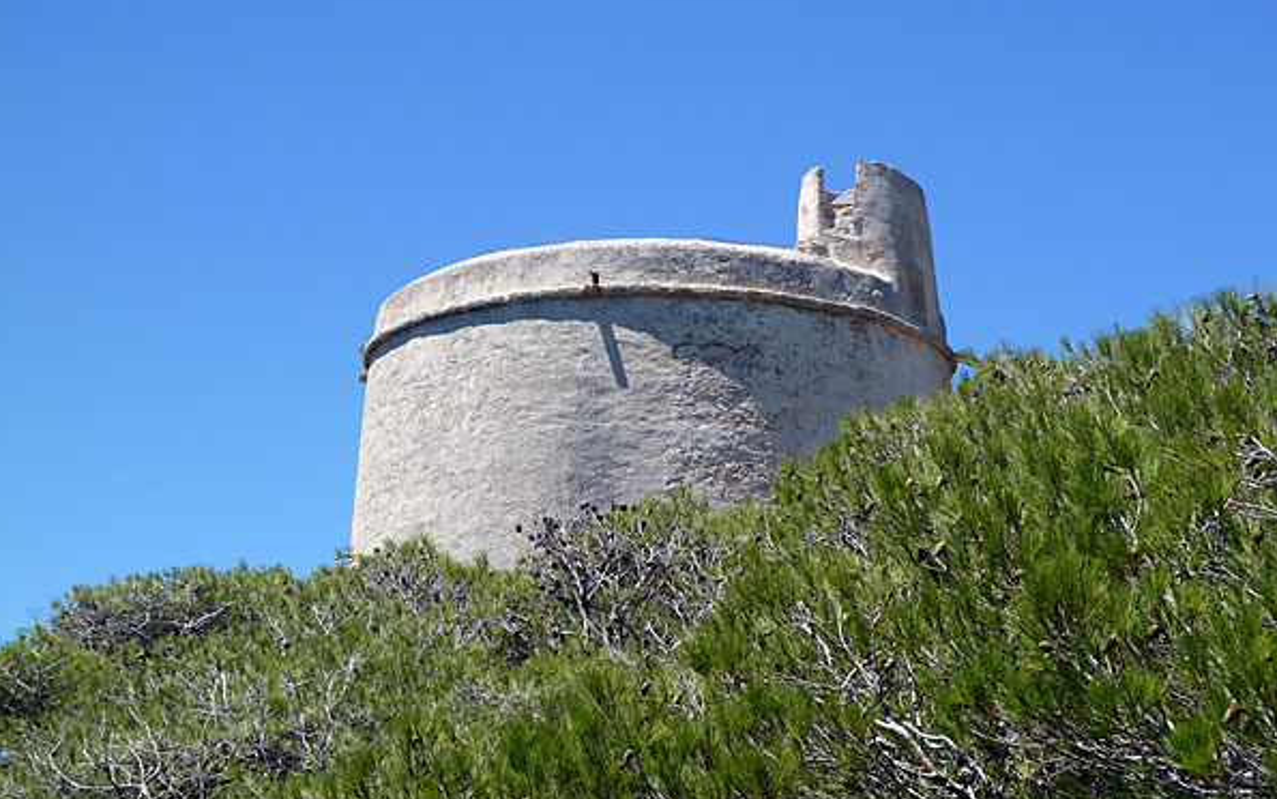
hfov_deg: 26.8
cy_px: 432
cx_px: 635
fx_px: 2680
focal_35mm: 77
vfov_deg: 16.9
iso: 80
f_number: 4.5
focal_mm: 11.9
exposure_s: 1/500
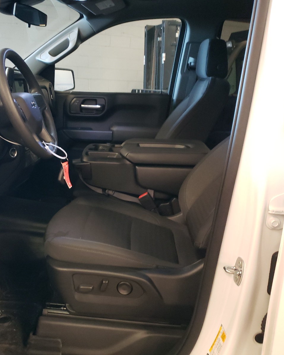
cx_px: 100
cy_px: 177
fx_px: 357
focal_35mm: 34
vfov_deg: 52.8
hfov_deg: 42.9
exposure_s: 1/40
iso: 315
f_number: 1.5
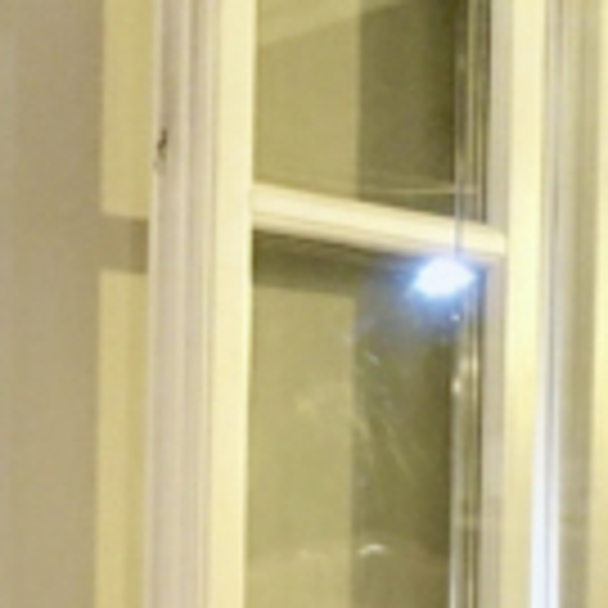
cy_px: 1115
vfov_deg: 10.5
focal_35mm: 156
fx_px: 3100
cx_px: -531
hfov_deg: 10.5
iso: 800
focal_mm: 8.8
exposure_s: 1/13
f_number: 1.8
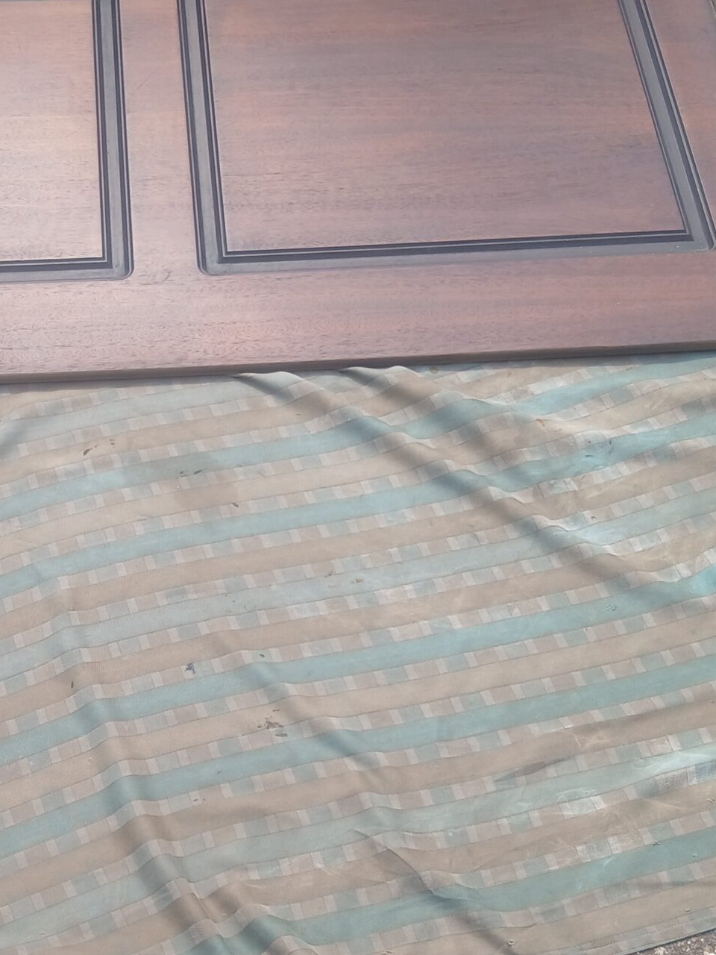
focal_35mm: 52
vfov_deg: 36.3
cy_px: 663
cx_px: 151
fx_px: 1434
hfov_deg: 27.5
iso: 20
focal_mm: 3.98
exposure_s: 1/274
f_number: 1.8
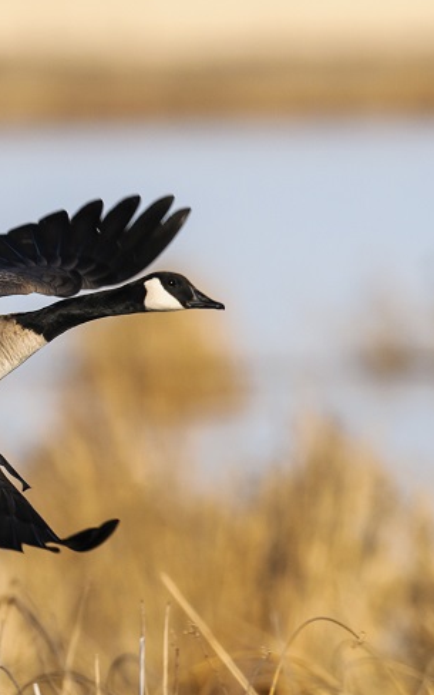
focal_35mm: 1878
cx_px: -231
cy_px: 287
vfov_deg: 1.1
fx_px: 35540
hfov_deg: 0.7
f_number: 6.3
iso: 220
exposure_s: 1/1600
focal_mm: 500
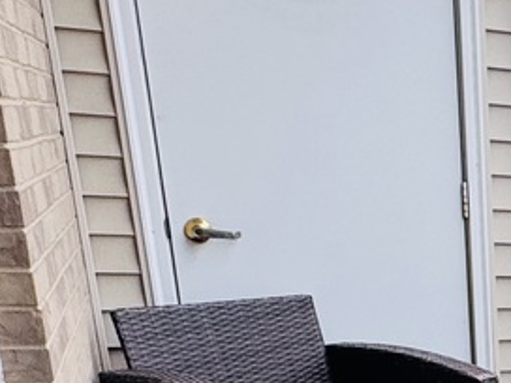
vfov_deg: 17.9
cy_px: 569
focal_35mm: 74
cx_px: 808
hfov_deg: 21.3
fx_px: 1092
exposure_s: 1/99
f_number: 2.2
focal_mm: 2.22
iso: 80
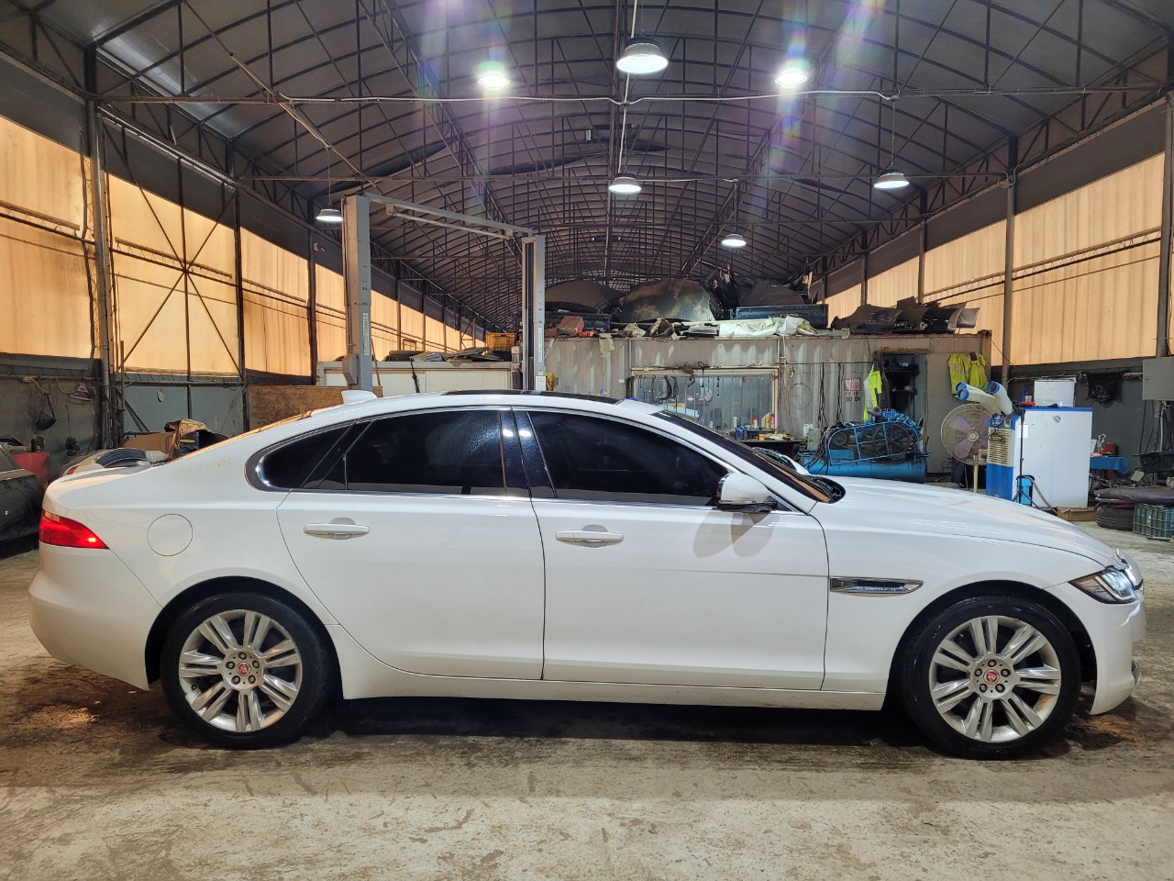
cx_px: 587
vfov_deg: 53.1
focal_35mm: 26
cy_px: 440
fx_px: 882
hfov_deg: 67.3
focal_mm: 5.4
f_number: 1.8
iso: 125
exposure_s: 1/120
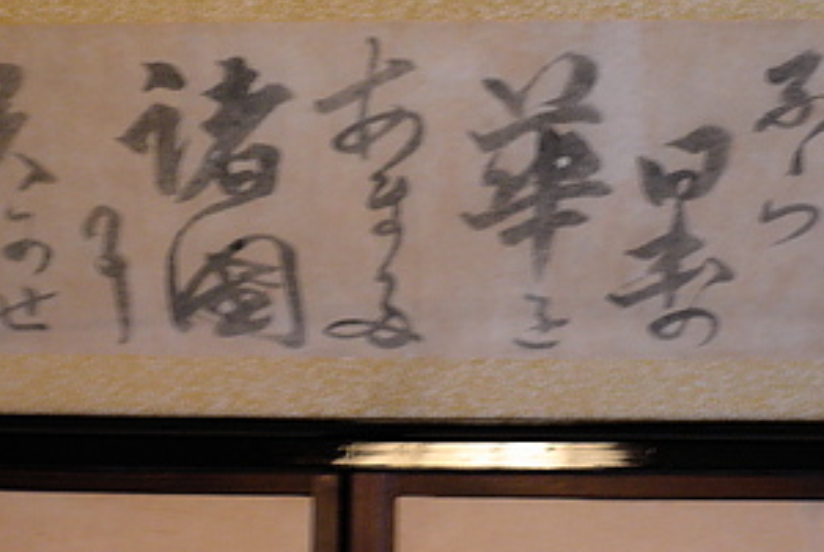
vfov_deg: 19.4
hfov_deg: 28.8
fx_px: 1605
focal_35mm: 70
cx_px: 352
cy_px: 155
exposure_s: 1/10
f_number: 2.8
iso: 1600
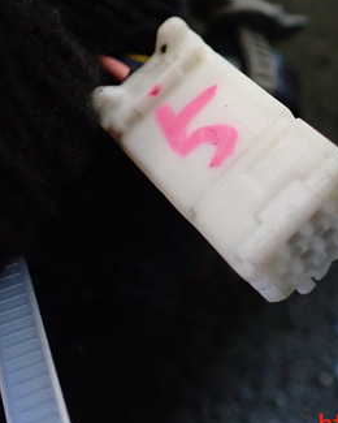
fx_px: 675
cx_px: 222
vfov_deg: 34.5
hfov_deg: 27.9
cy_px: 150
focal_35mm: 54
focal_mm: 5.4
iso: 800
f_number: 2.3
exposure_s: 1/125
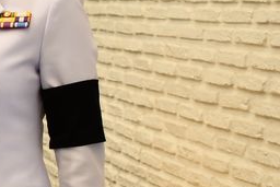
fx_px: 965
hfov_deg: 14.0
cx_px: -279
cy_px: 96
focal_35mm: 124
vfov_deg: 11.1
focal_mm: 21
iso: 400
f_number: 3.5
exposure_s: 1/30
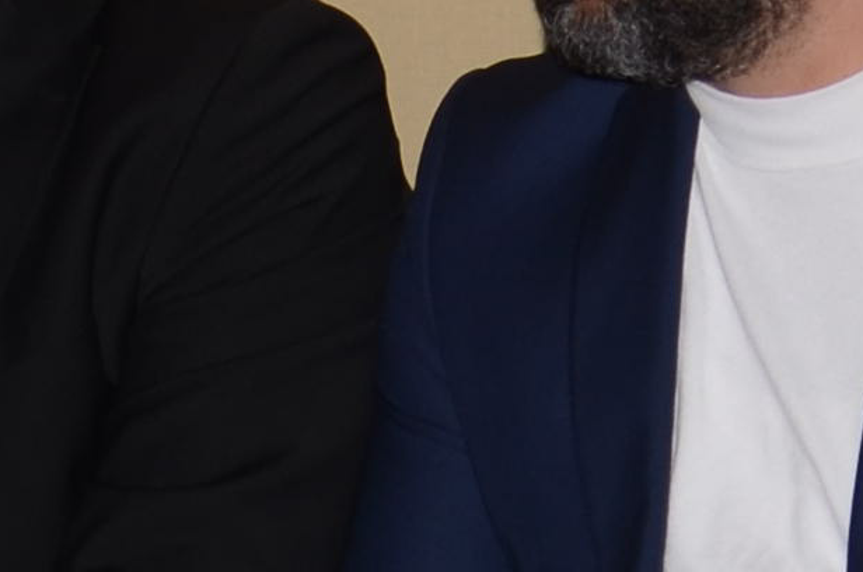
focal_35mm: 288
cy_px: 561
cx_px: 782
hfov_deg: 7.1
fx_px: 6890
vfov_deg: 4.7
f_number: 4
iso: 160
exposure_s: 1/250
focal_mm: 24
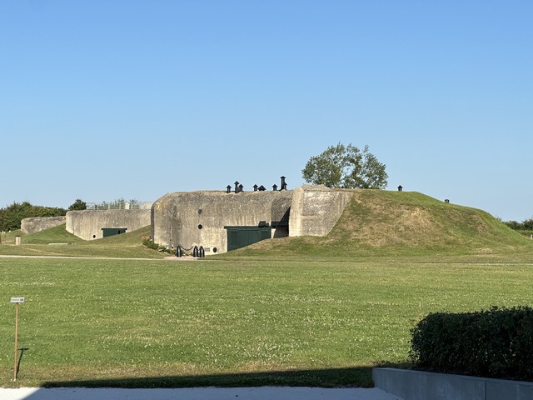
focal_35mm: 77
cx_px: 266
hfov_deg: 25.3
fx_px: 1186
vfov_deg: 19.1
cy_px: 200
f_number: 2.8
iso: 32
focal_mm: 9
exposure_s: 1/821
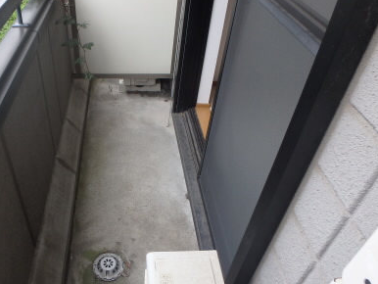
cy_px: 151
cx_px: 126
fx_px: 328
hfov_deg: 58.6
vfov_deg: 46.8
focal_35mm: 30
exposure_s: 1/100
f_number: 3.5
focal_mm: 3.7
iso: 125
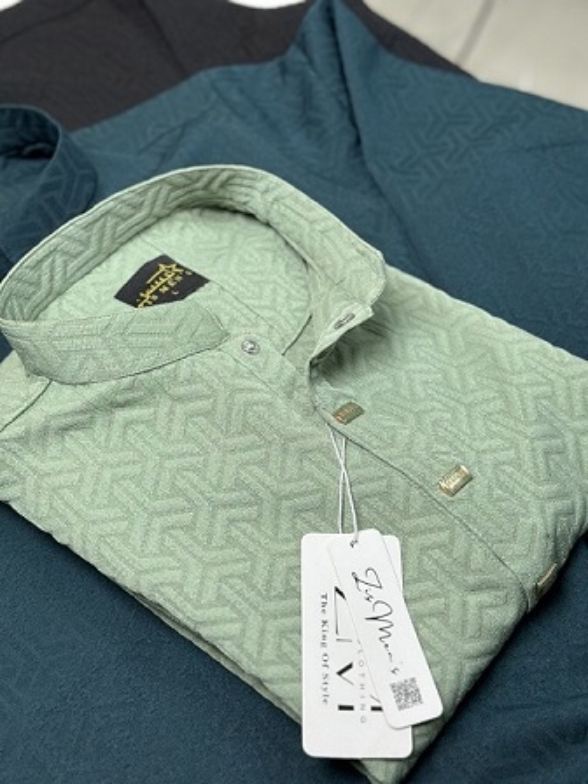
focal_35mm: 48
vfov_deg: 39.7
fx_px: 1087
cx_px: 294
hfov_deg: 30.3
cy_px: 392
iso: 125
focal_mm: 6.86
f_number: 1.78
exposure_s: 1/119
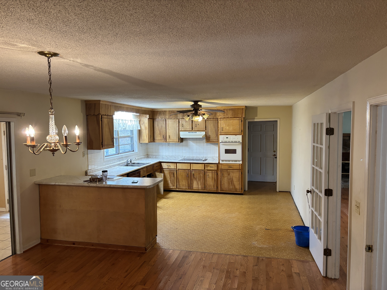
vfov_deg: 53.1
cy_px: 145
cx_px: 194
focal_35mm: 26
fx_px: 291
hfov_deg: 67.3
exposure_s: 1/60
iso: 320
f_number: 1.6
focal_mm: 5.96
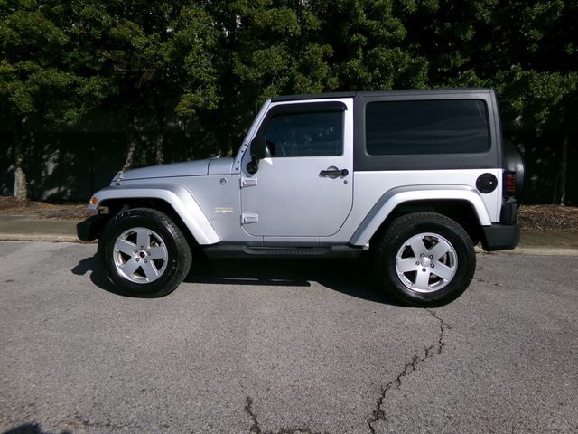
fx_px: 401
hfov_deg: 71.6
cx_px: 289
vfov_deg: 56.8
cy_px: 217
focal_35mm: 24
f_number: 3.7
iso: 100
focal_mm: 4.3
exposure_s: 1/1100
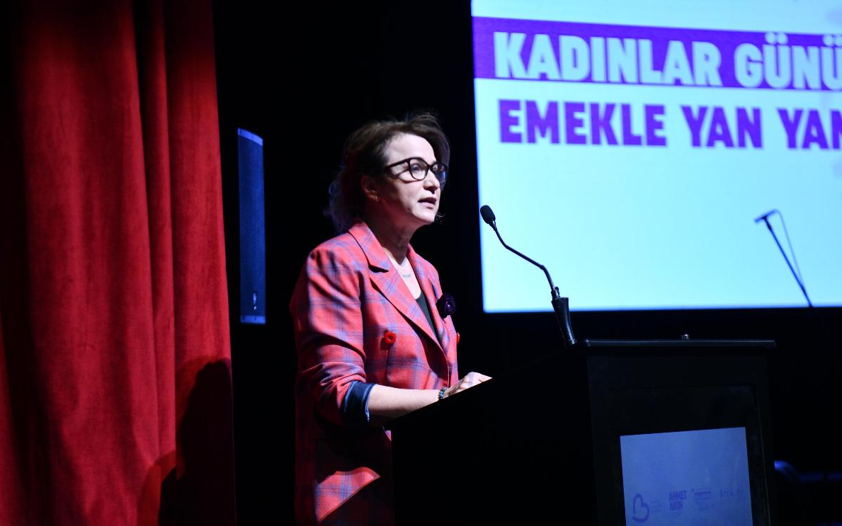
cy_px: 270
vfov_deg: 18.1
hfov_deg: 28.6
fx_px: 1652
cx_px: 422
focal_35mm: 72
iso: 1600
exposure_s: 1/200
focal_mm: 70
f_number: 2.8
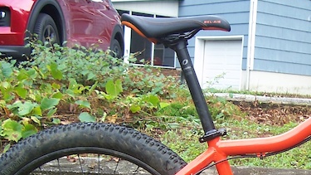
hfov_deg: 25.8
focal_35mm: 79
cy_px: 202
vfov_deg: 14.8
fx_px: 652
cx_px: 293
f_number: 2.7
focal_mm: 5.6
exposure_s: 1/125
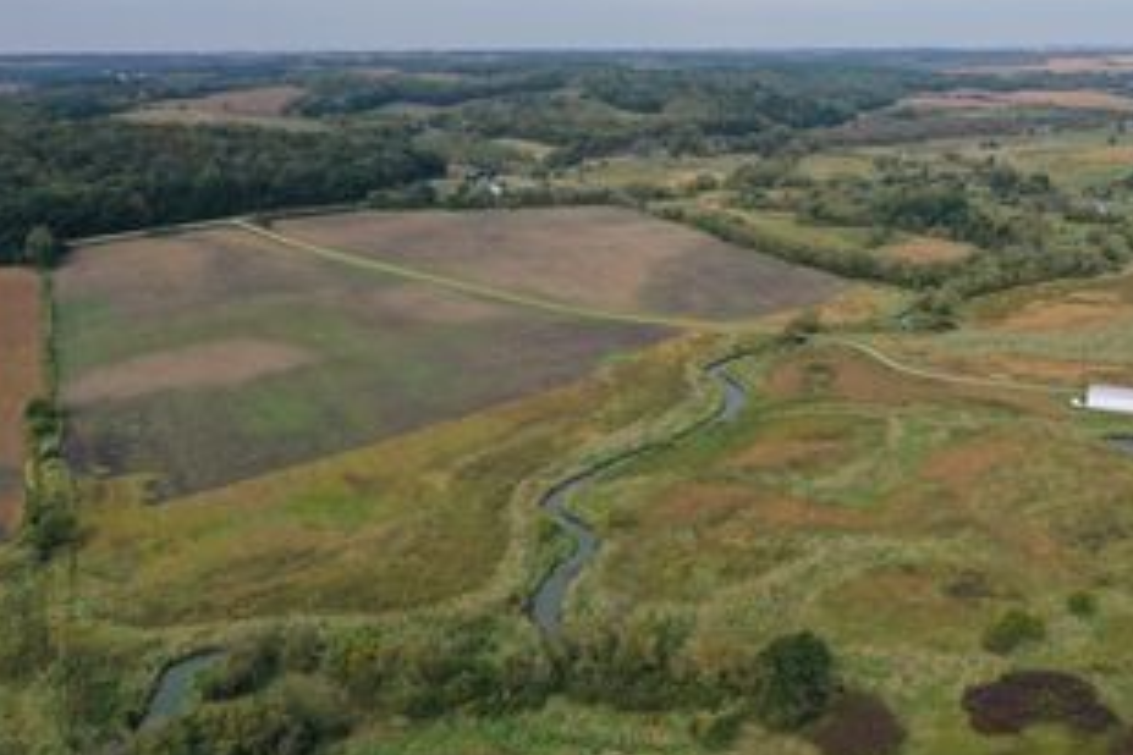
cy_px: 361
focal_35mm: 39
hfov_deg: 48.5
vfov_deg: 34.2
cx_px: 781
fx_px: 1227
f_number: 5.6
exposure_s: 1/500
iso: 100
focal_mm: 10.26
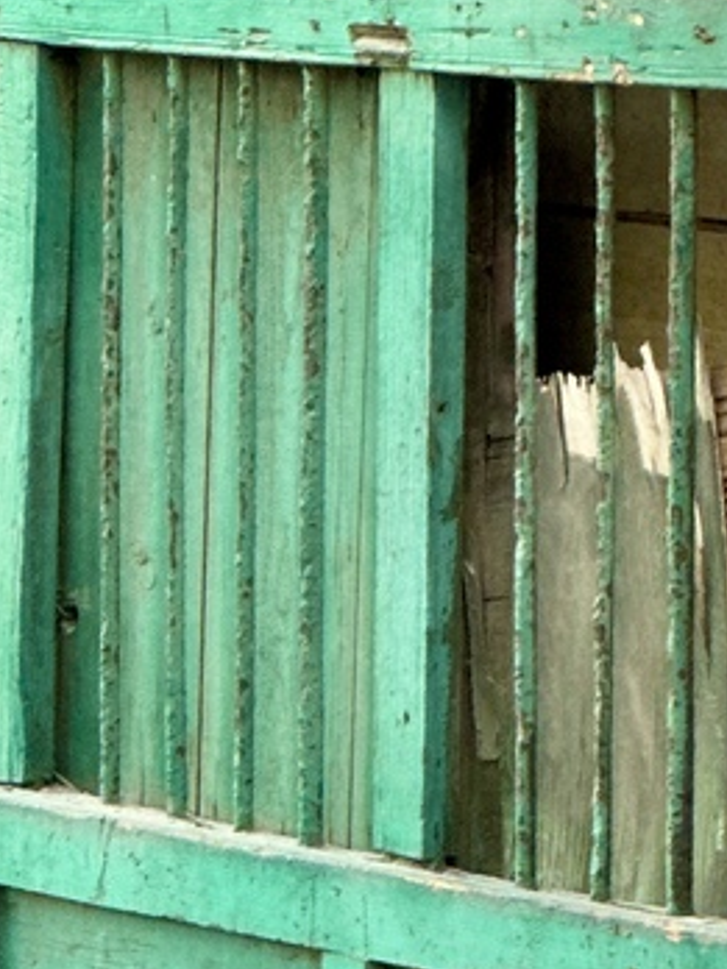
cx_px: 922
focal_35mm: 295
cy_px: 564
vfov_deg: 6.7
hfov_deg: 5.0
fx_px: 8261
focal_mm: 9
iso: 125
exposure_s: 1/121
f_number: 2.8
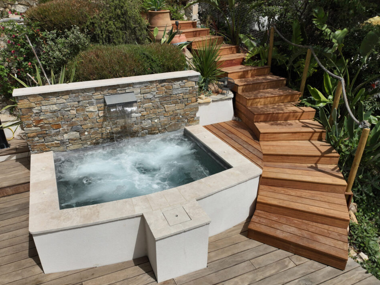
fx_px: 285
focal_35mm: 26
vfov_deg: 53.0
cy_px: 150
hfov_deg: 67.2
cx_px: 176
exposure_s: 1/1000
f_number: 2.8
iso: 120
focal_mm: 12.29
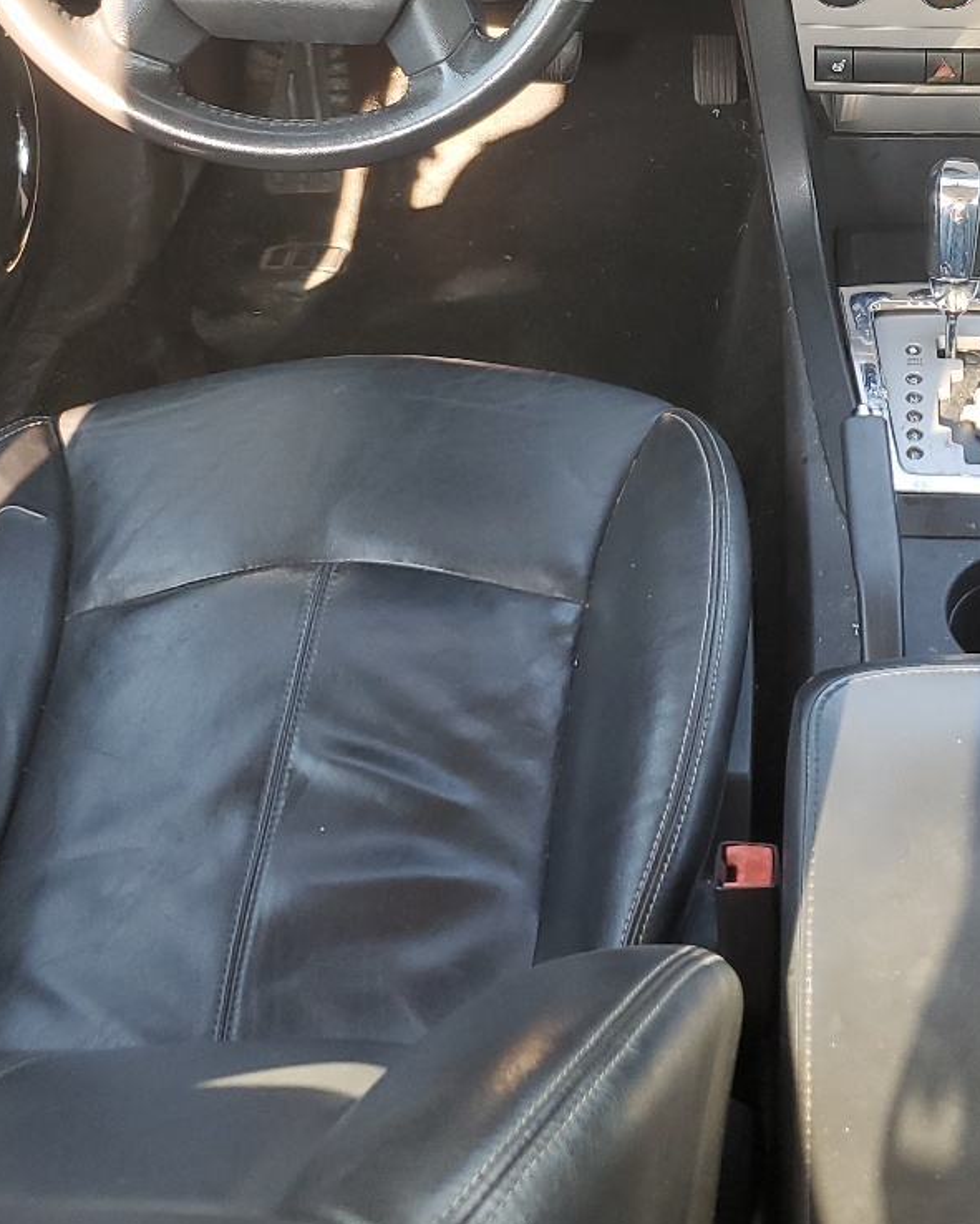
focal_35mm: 55
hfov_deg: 26.9
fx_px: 1993
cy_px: 265
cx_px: 841
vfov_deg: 33.3
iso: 61
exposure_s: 1/120
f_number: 1.5
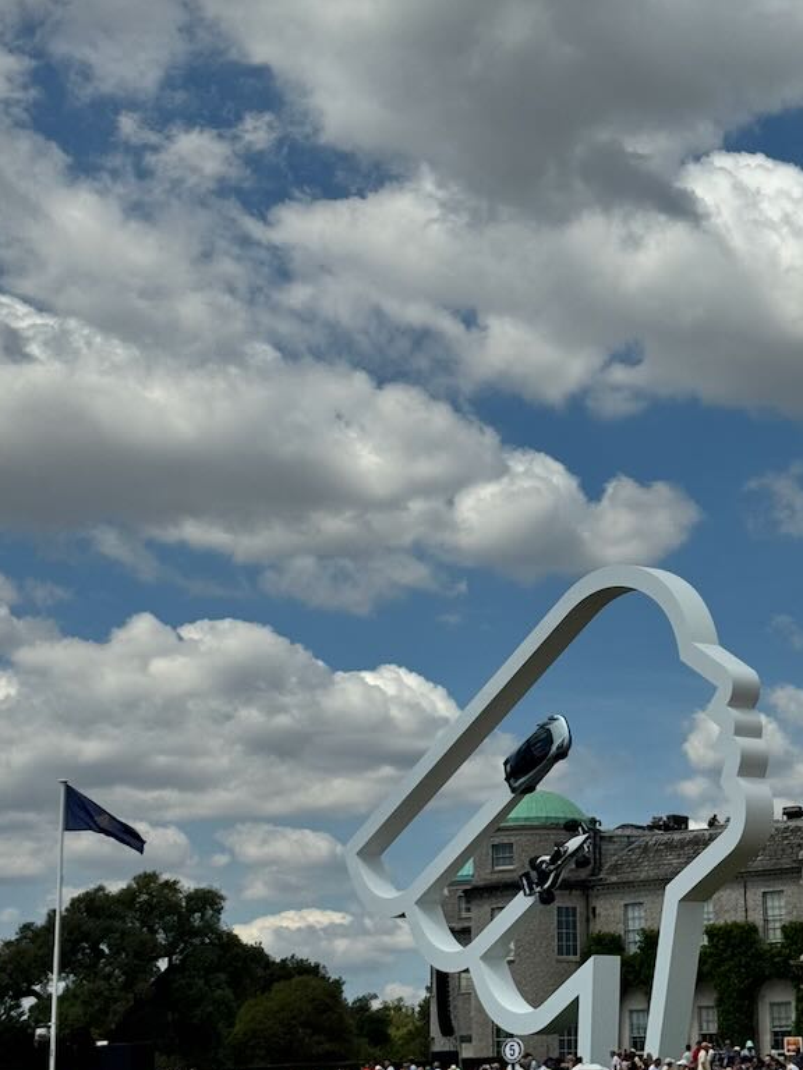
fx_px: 2474
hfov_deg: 18.3
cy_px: 532
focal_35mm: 80
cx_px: 613
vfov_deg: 24.4
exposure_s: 1/12500
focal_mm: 6.76
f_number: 1.78
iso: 80
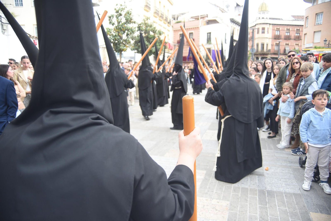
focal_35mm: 29
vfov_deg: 45.0
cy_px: 110
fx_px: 267
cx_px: 166
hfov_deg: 63.6
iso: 400
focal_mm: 29
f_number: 5.6
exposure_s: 1/320
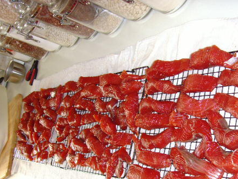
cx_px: 164
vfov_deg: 25.4
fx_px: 392
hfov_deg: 33.4
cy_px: 127
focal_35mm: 57
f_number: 3.5
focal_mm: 6.6
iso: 200
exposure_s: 1/45
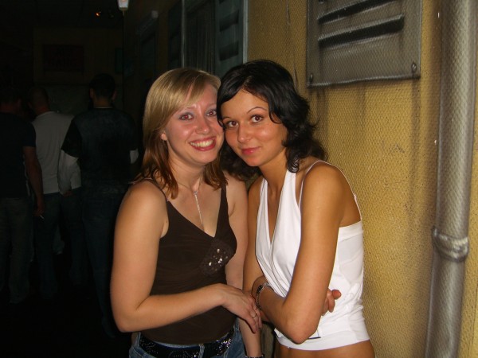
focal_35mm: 38
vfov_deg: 37.7
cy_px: 179
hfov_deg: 49.0
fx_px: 525
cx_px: 239
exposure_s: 1/60
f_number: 2.8
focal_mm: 7.9
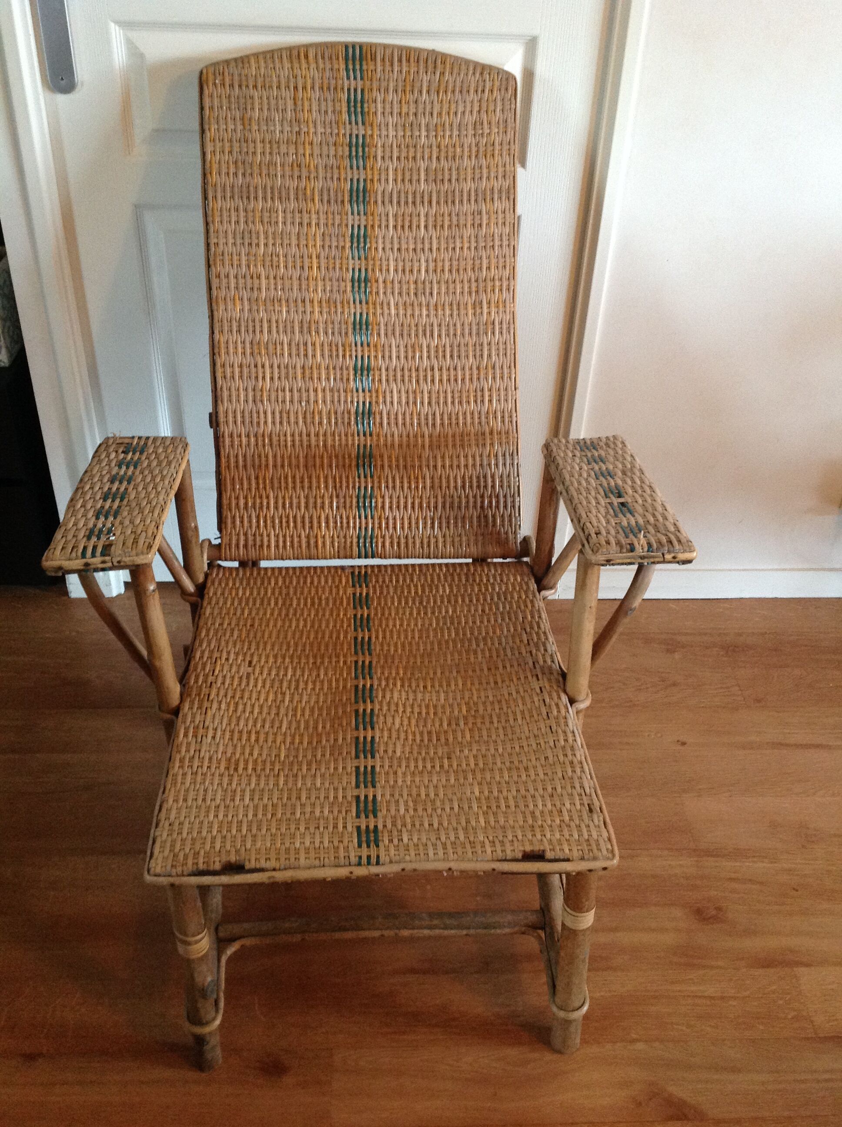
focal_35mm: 35
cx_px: 421
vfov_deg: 52.7
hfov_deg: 40.6
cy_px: 564
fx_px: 1138
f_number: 2.4
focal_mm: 4.28
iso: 200
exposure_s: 1/15
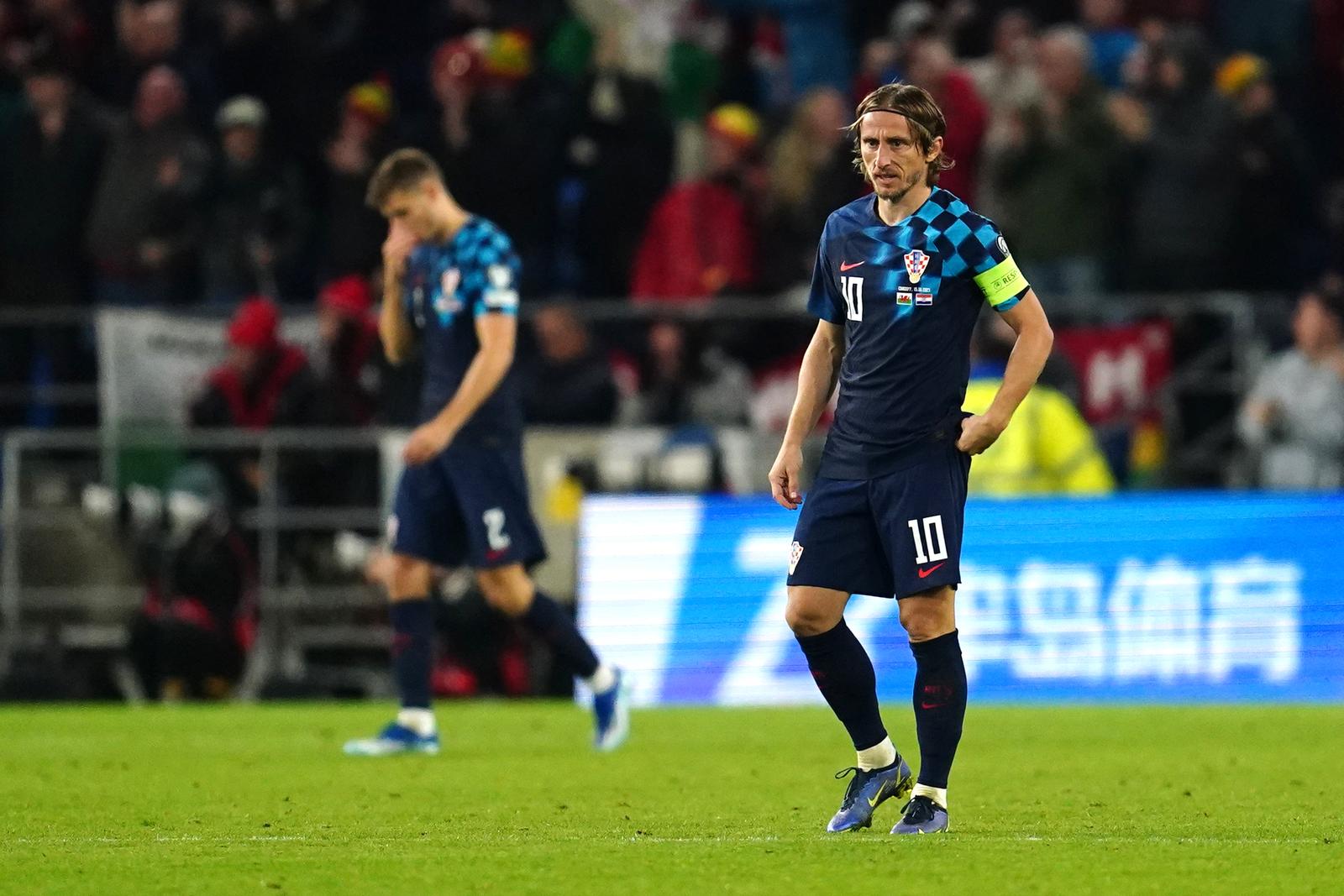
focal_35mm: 400
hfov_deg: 5.2
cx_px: 672
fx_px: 14934
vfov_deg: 3.4
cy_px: 448
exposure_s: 1/2500
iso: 4000
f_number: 2.8
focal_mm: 400
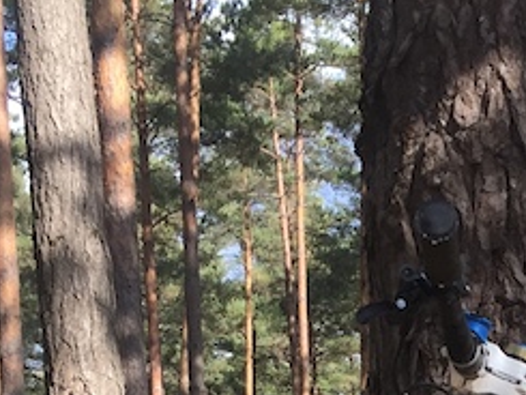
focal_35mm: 121
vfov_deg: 11.0
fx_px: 1840
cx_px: 693
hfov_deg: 15.5
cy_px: 811
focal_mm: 4.15
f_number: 2.2
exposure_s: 1/514
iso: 32
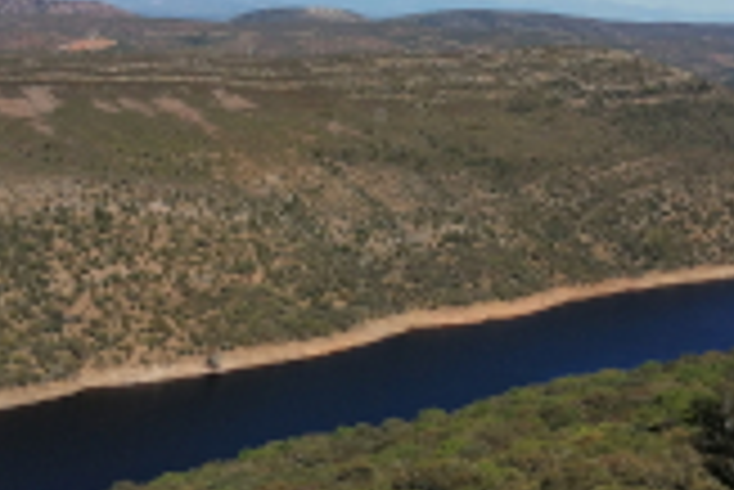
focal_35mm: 58
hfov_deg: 34.4
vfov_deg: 23.4
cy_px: 205
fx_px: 1184
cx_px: 396
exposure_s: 1/3390
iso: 50
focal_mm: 3.46
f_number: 1.8
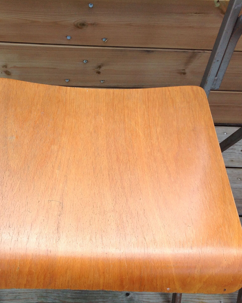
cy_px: 151
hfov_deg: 32.4
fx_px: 412
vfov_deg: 40.3
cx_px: 74
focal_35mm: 46
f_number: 2.4
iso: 50
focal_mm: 4.28
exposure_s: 1/329
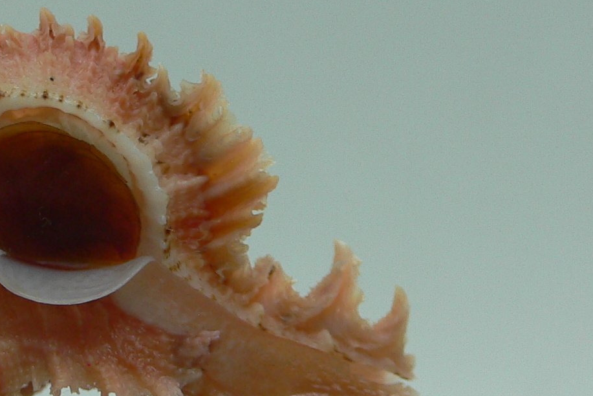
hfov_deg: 24.3
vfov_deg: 17.0
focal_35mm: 80
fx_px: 1318
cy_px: 269
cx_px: 16
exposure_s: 1/80
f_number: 2.8
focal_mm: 4.6
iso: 80
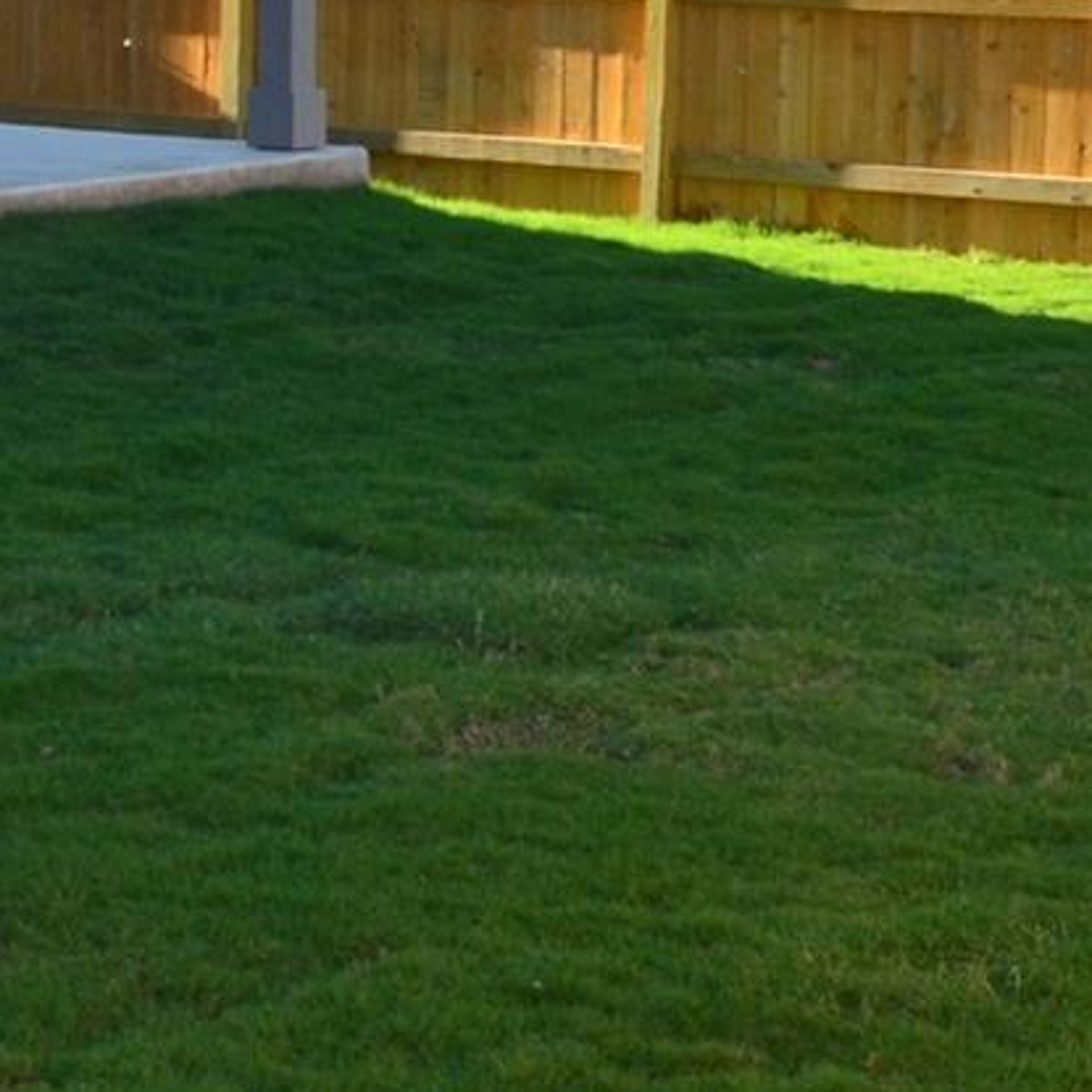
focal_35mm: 113
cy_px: 300
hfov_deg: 15.0
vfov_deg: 15.4
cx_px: -129
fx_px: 4033
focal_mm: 18
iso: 400
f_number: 10
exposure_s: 1/200
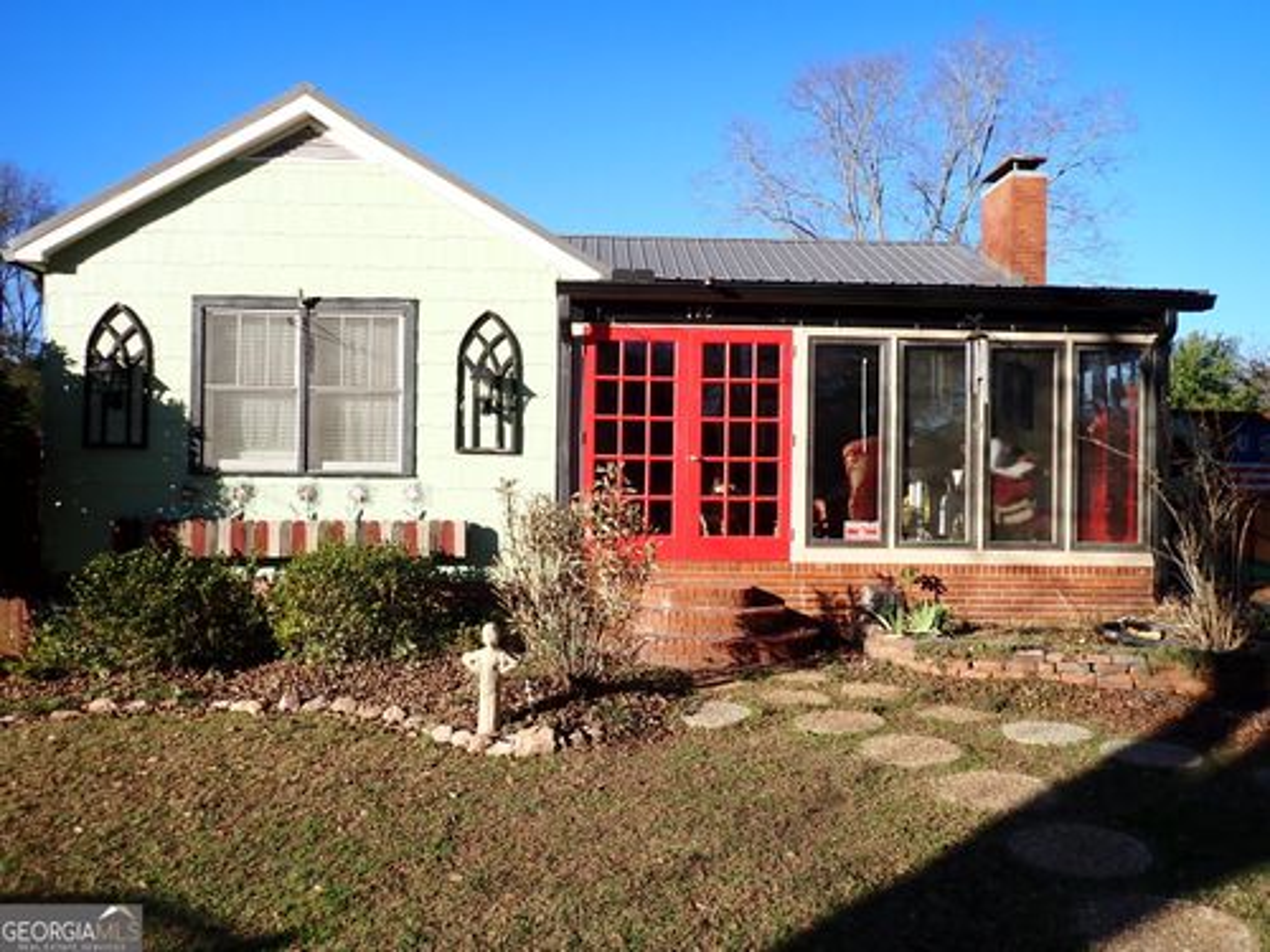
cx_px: 635
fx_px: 917
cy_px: 476
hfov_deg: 69.4
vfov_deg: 54.9
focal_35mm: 25
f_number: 2
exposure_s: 1/2000
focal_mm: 4.5
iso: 100
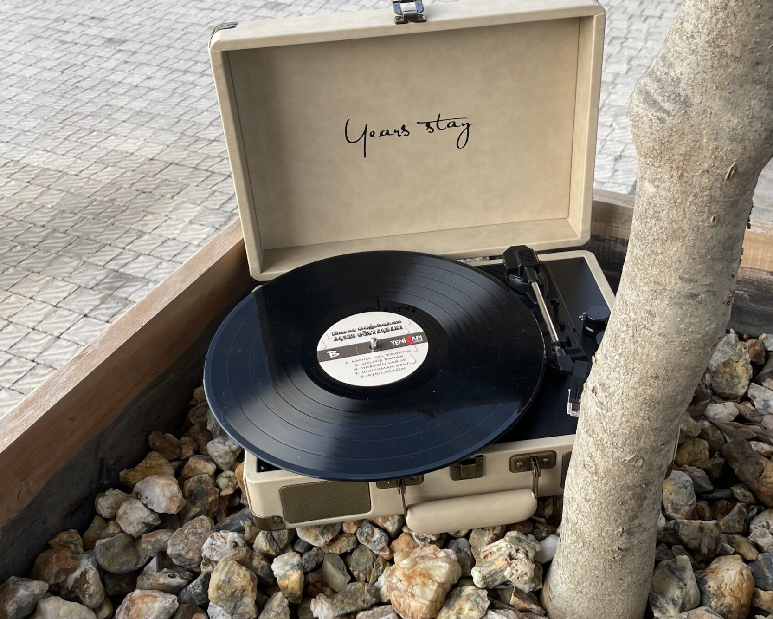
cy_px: 254
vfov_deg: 38.1
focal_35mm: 39
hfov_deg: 46.8
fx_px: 892
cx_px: 392
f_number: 1.6
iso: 32
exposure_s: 1/159
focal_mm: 4.2
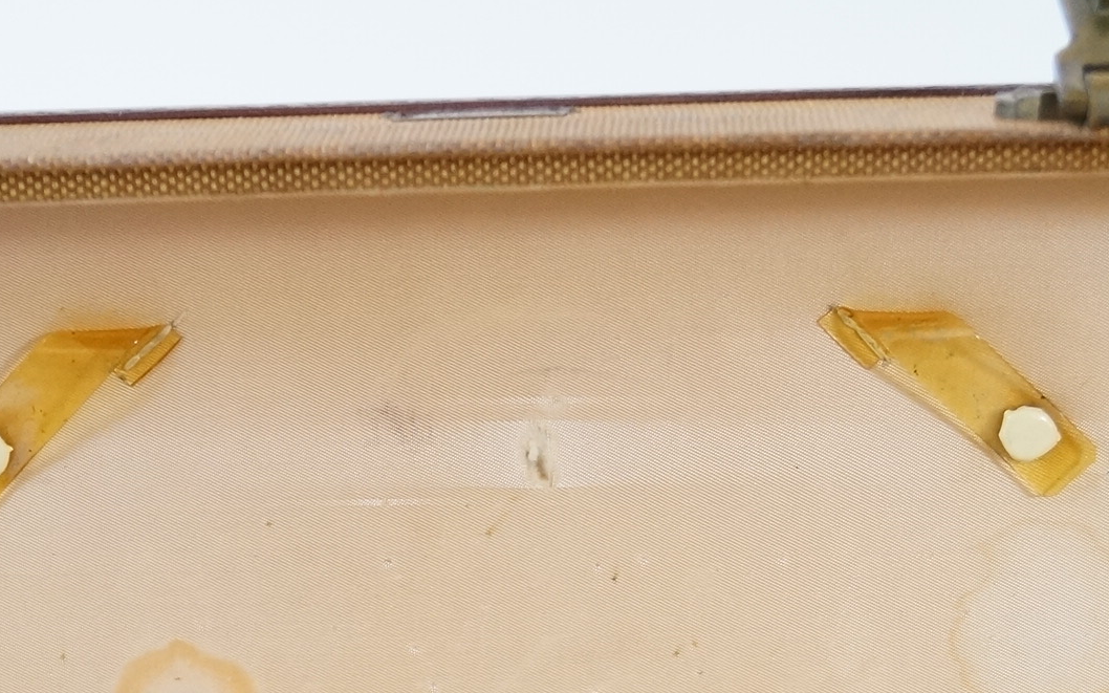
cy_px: 689
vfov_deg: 12.2
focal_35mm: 106
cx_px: 472
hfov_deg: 19.6
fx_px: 3203
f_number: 4.5
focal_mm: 30
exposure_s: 1/60
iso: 1250
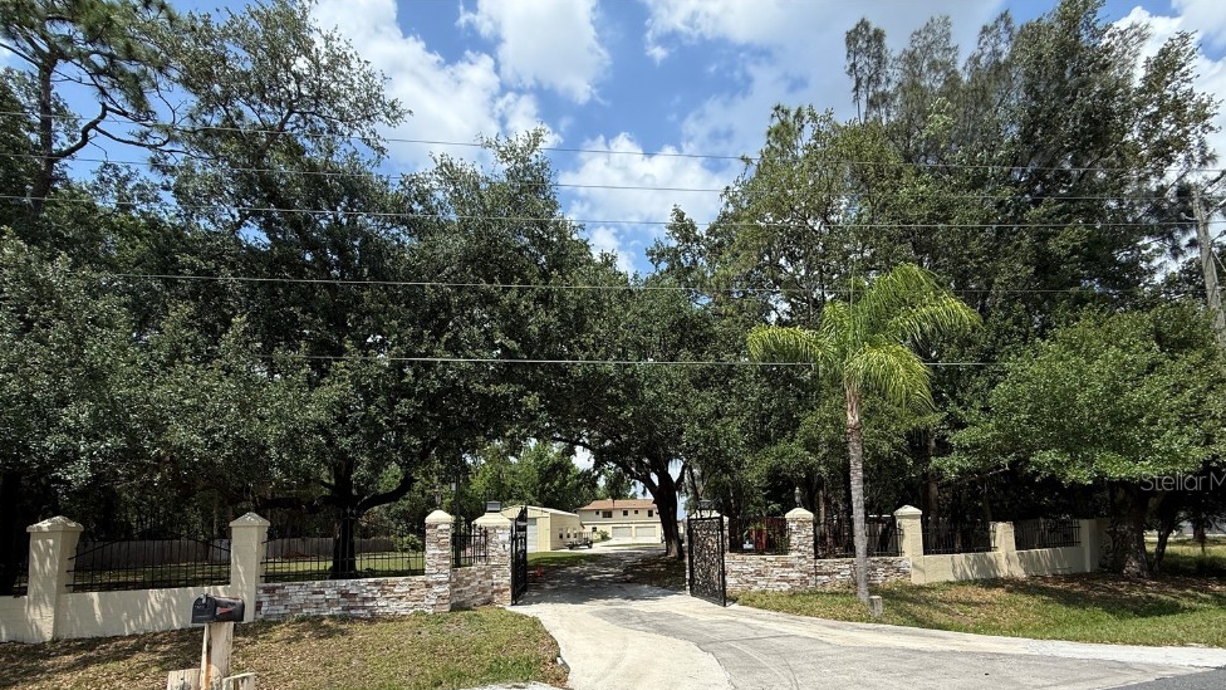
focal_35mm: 16
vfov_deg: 64.7
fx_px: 520
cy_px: 480
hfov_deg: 99.4
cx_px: 616
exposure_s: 1/1961
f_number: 2.2
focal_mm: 2.22
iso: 50
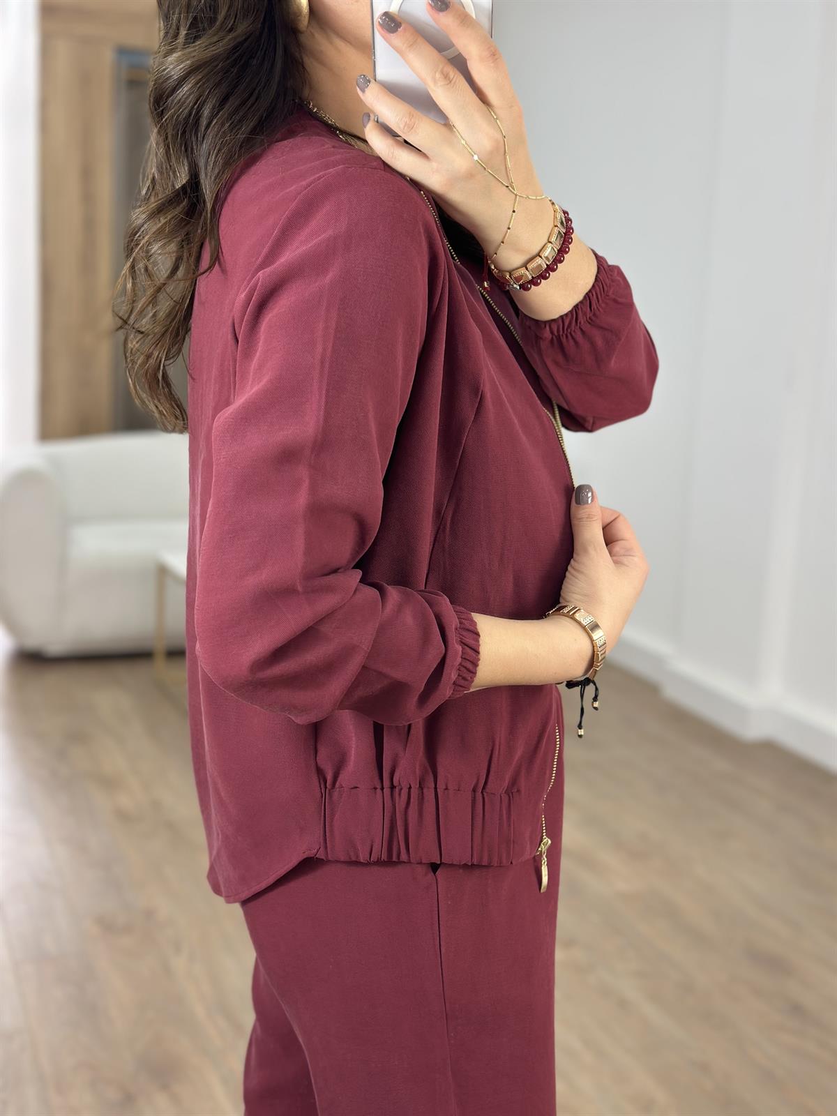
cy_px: 558
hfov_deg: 30.3
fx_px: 1547
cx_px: 418
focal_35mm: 48
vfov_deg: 39.7
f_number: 1.78
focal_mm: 6.86
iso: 80
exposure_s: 1/100
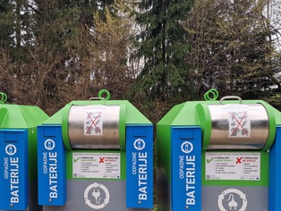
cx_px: 104
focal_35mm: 33
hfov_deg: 54.6
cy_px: 137
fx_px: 268
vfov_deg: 42.5
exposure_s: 1/247
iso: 50
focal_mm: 6.4
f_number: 1.8
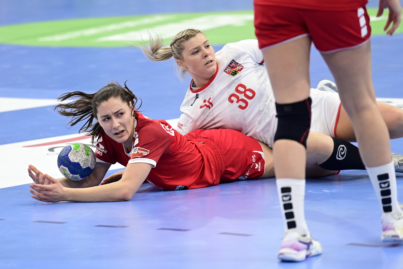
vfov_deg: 6.9
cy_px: 134
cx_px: 202
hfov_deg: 10.3
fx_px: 2239
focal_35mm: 200
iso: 2500
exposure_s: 1/1000
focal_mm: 200
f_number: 3.5
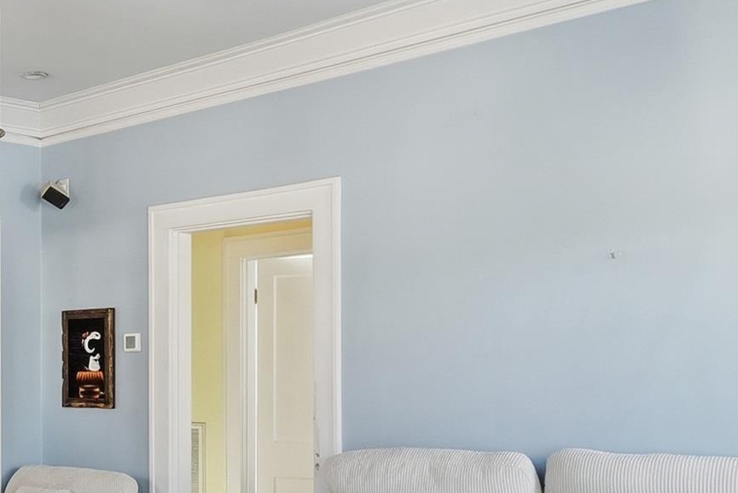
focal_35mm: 52
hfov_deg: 33.5
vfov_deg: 25.5
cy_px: 408
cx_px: -66
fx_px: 1066
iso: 250
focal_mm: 10
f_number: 9
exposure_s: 1/25
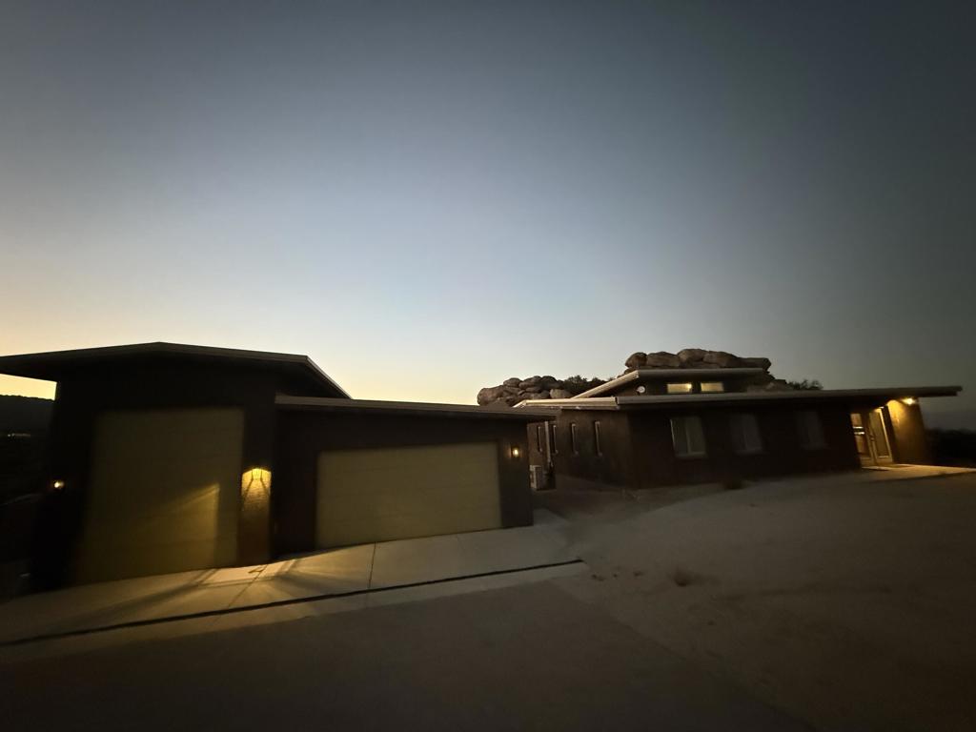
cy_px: 366
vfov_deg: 85.7
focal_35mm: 14
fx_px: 395
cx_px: 488
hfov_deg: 102.1
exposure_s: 1/40
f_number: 2.2
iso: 1250
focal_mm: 2.22
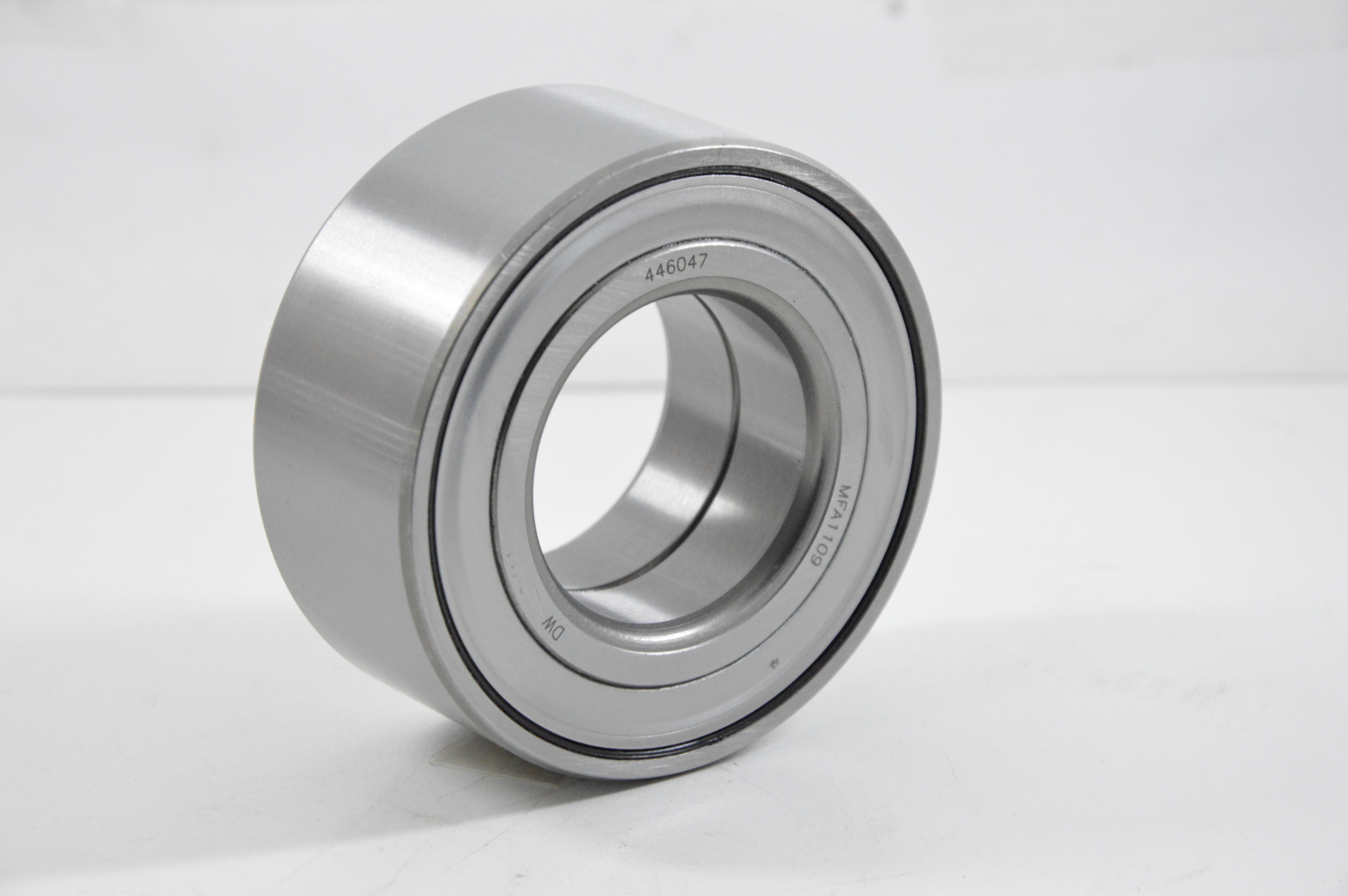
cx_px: 674
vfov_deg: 8.7
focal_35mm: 158
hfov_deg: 13.1
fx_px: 5892
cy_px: 448
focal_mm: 105
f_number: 8
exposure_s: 1/100
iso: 3200
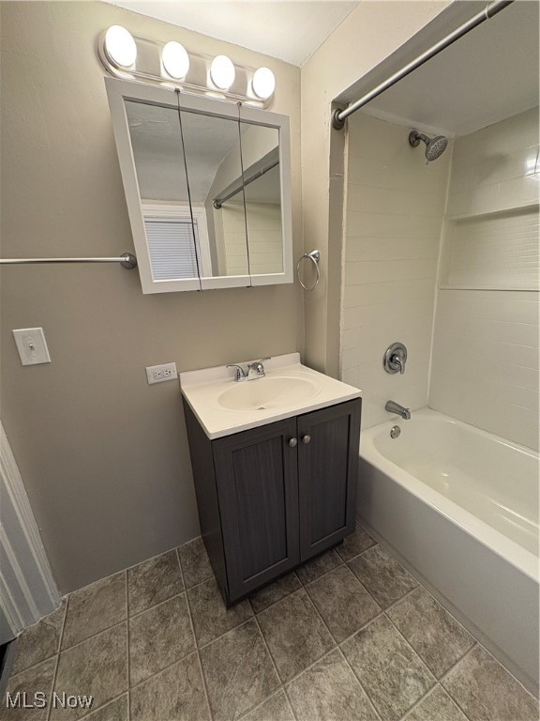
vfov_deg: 102.1
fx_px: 291
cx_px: 270
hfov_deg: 85.7
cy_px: 360
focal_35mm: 14
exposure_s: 1/60
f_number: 2.2
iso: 125
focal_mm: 2.22
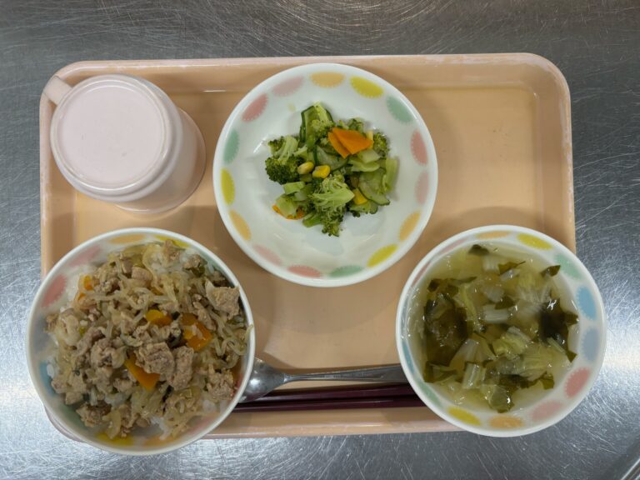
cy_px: 240
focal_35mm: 26
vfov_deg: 53.1
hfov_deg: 67.3
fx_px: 481
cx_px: 320
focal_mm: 5.96
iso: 100
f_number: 1.6
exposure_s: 1/120
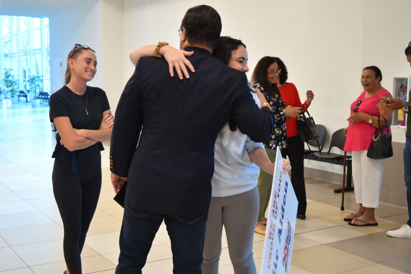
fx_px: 445
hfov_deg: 49.6
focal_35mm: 39
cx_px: 206
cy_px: 137
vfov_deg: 34.2
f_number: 4
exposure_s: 1/30
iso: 450
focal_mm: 26
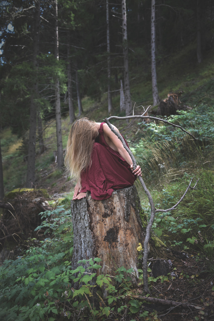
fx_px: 339
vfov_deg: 50.7
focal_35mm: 38
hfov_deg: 35.1
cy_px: 160
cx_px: 107
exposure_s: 1/160
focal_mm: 38
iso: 250
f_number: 4
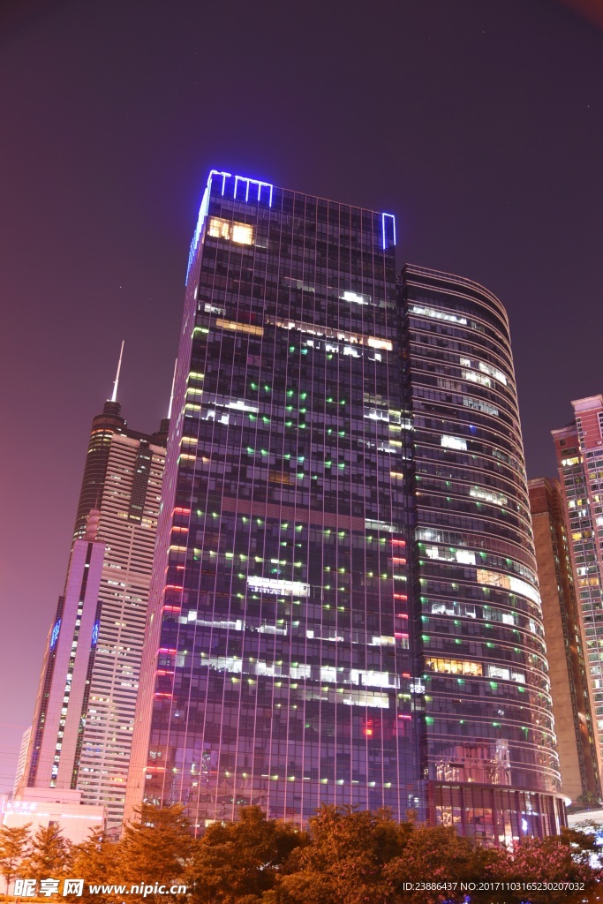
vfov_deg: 58.7
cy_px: 452
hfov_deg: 41.1
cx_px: 302
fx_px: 804
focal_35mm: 32
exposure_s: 3
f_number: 4
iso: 250
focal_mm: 32
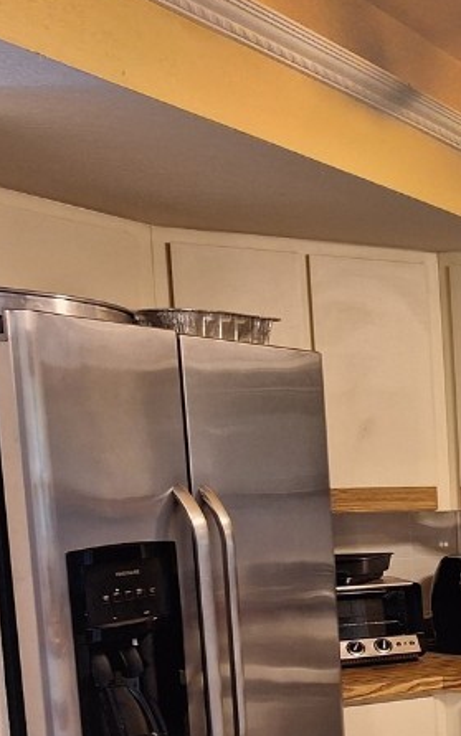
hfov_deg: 18.6
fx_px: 1125
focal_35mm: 56
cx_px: 805
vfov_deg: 35.2
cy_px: 584
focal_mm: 5.54
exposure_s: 1/40
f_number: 1.8
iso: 125
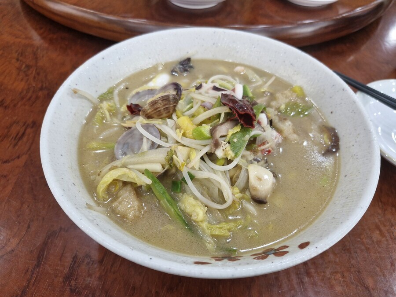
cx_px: 198
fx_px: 263
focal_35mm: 23
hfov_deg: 73.9
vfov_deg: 58.9
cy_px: 148
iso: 250
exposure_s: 1/120
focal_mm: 5.54
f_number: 1.8
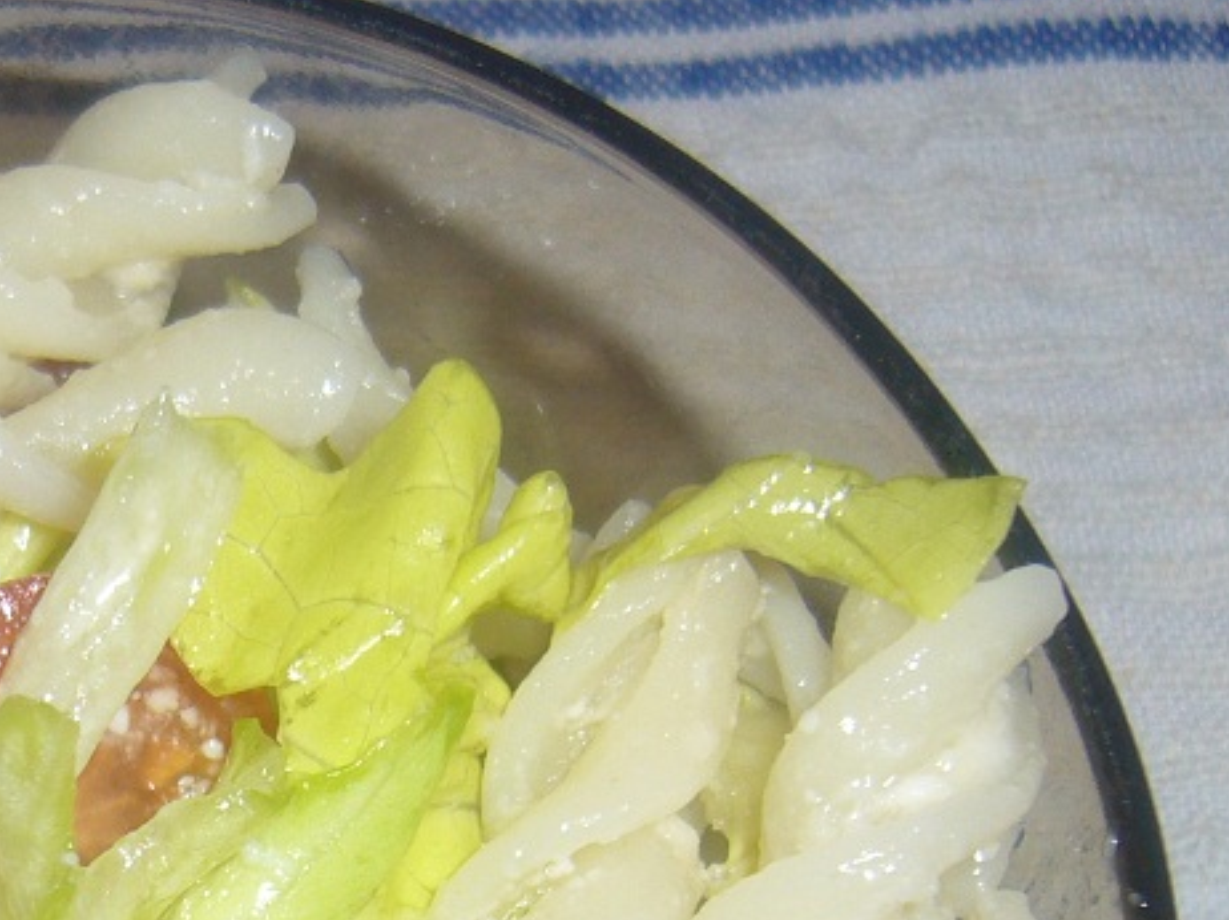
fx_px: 3229
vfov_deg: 16.0
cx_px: 48
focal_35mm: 91
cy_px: 864
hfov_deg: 20.9
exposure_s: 1/30
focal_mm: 5.8
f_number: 2.8
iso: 80
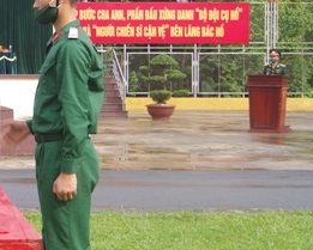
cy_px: 98
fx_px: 899
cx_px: -126
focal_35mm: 97
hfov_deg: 18.1
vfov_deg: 15.9
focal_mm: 24
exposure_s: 1/125
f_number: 7.1
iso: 100
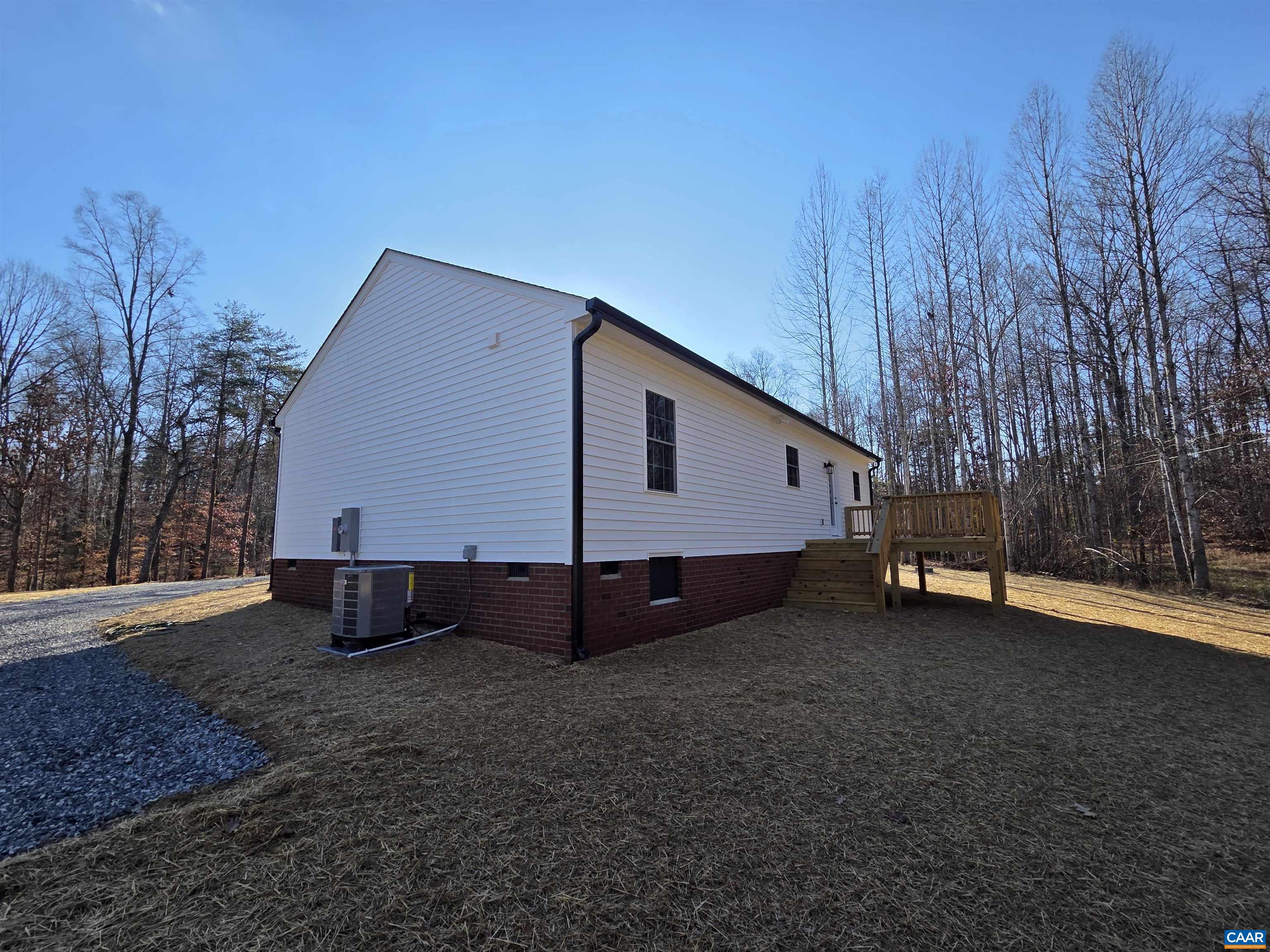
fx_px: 477
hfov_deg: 106.2
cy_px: 476
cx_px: 635
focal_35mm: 13
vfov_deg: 89.9
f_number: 2.2
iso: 50
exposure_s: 1/1650
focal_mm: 2.2
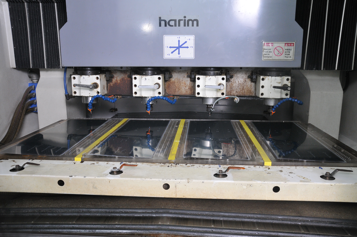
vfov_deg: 39.9
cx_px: 178
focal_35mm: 33
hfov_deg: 57.3
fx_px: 327
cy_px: 118
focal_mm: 22
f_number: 9
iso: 640
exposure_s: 1/125
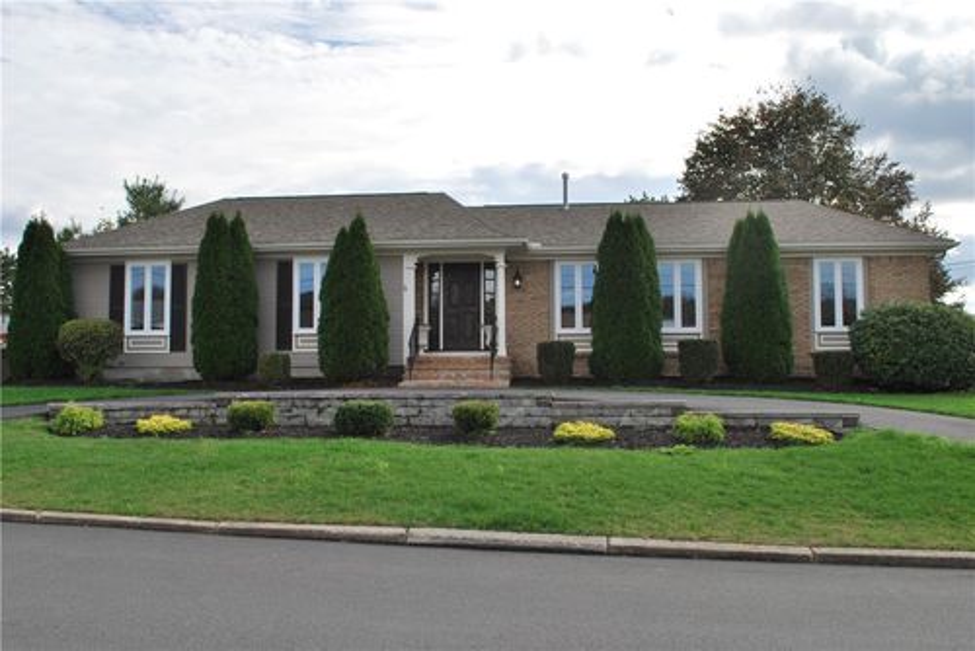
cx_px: 488
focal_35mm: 33
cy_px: 326
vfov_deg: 40.0
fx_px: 894
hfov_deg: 57.2
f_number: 9
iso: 100
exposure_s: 1/200
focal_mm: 22
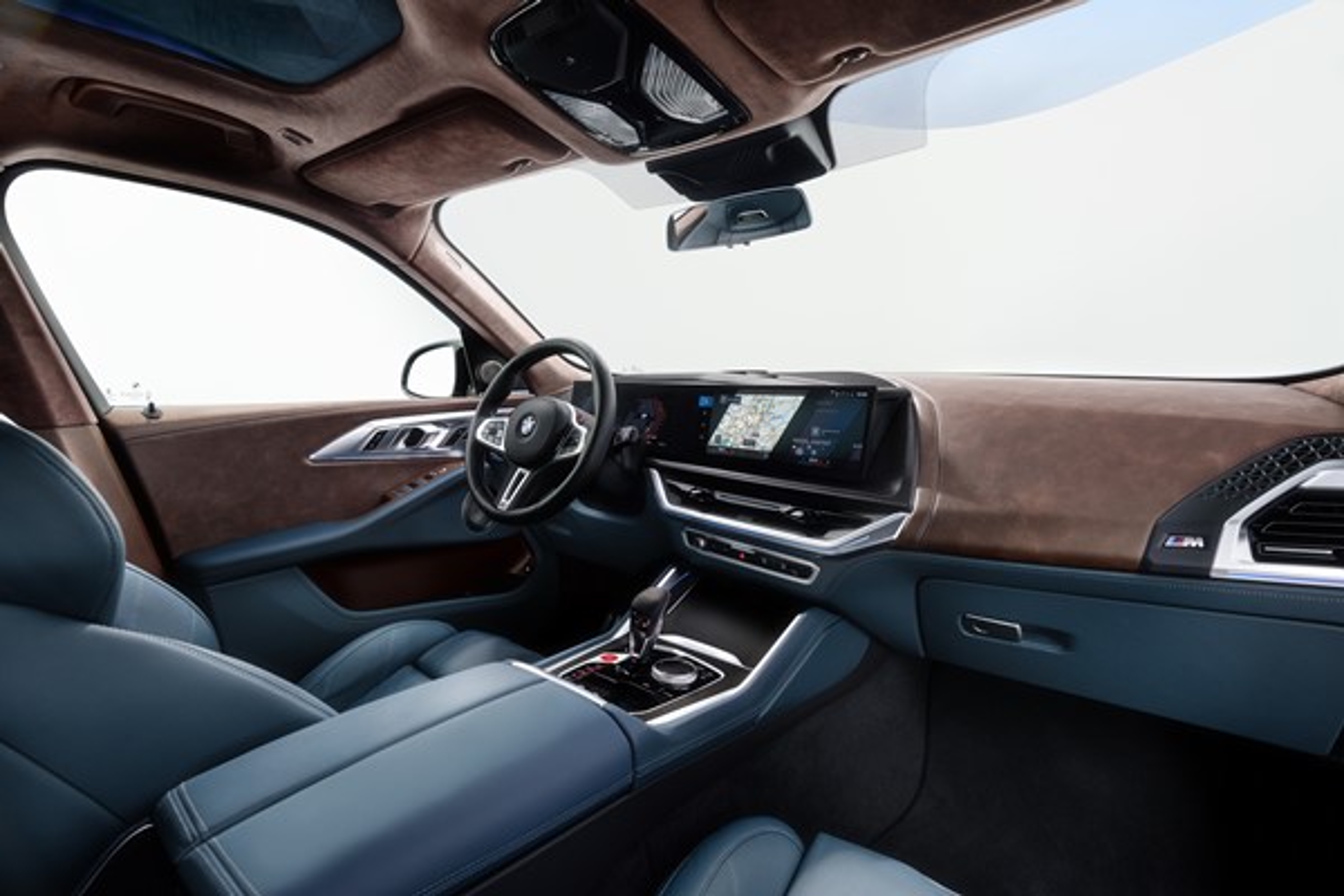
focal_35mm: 16
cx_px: 672
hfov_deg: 96.7
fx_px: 597
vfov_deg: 73.7
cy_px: 448
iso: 250
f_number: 6.3
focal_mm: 16
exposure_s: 1.3
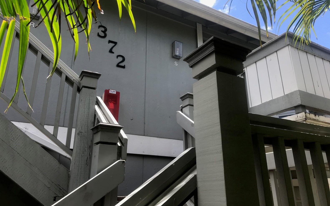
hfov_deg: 62.9
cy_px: 92
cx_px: 164
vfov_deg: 41.8
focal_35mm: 30
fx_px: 270
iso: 20
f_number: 1.8
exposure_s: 1/847
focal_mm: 3.99
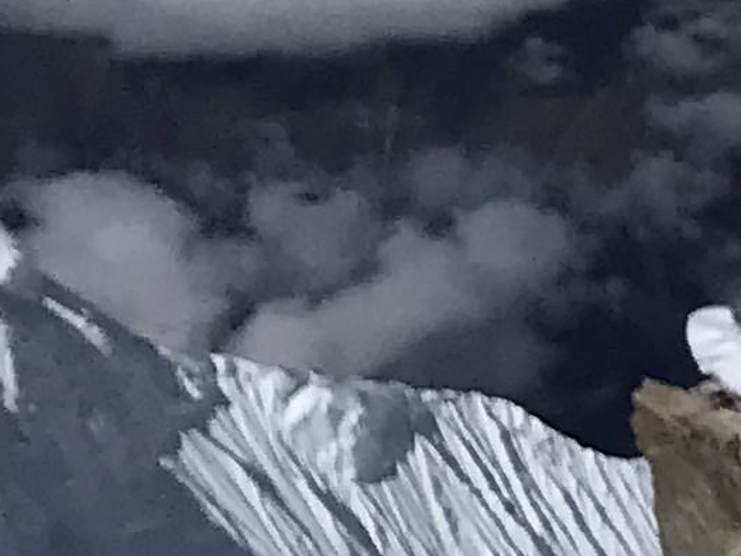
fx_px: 4603
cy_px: -89
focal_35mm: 215
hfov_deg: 7.3
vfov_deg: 6.9
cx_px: 2730
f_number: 1.8
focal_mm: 3.99
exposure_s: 1/19231
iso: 25
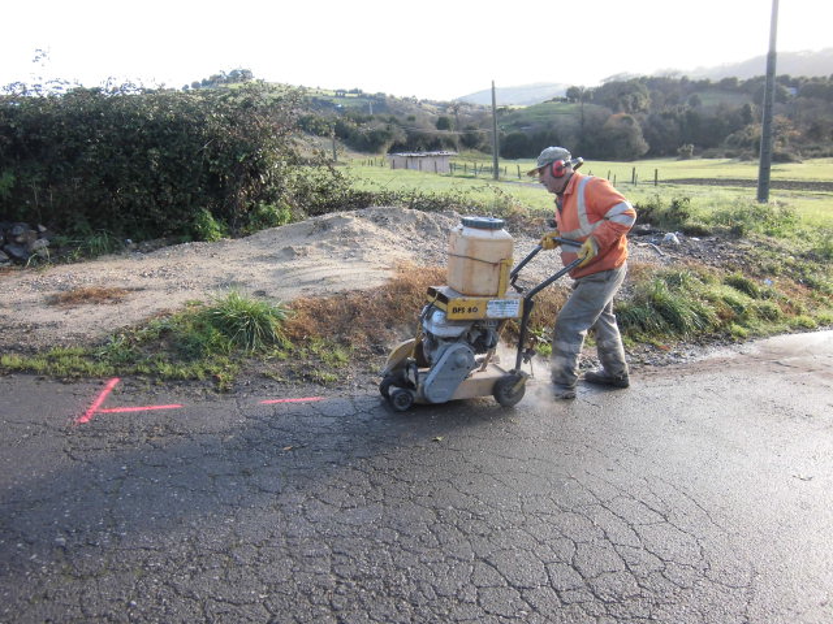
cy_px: 312
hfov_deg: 67.3
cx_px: 416
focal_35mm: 26
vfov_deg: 53.1
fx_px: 626
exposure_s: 1/100
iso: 100
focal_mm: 4.7
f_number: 2.8
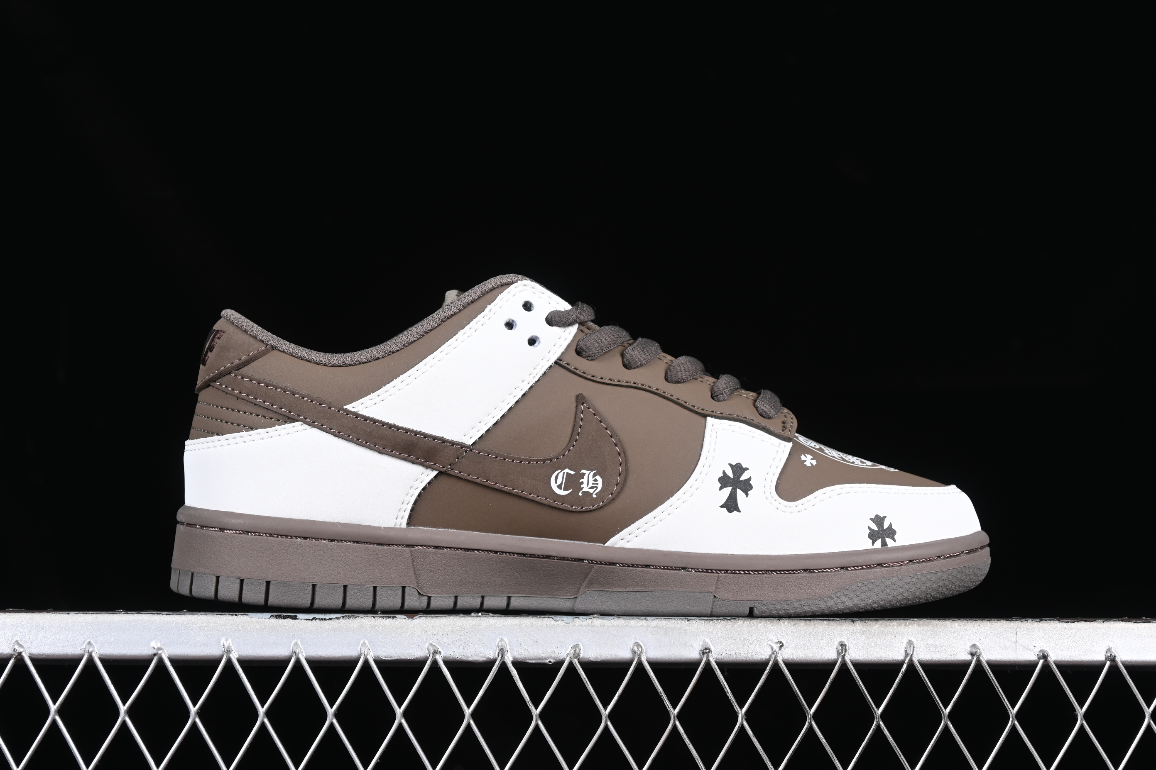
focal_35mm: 75
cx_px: 578
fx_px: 2408
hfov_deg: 27.0
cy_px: 385
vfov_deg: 18.2
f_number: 6.3
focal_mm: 50
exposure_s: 1/60
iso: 160
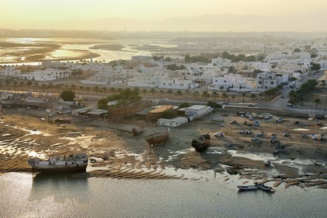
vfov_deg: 25.9
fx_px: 472
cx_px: 164
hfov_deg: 38.2
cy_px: 109
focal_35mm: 52
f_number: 10
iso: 200
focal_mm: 52
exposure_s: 1/320
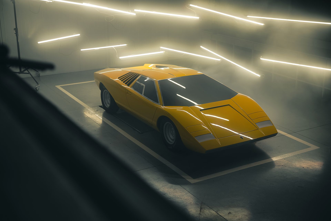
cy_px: 110
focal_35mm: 50
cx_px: 166
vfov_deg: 27.0
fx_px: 460
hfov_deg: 39.6
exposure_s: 1.6
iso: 50
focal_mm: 50
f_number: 2
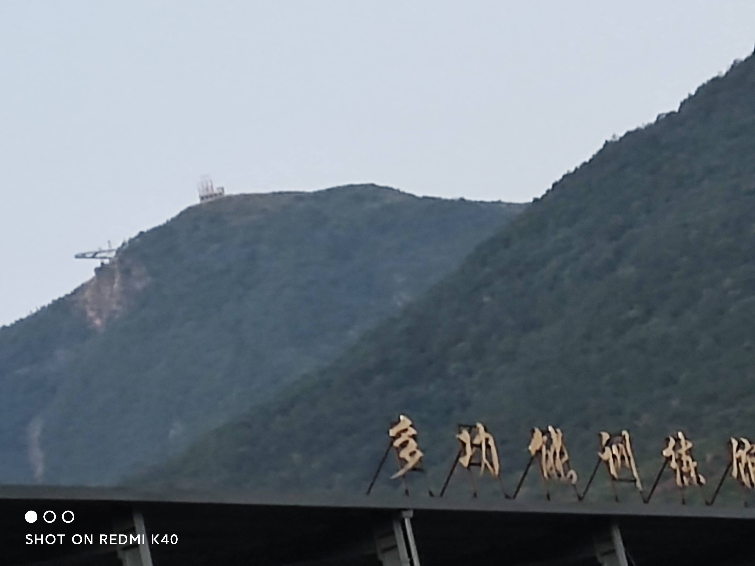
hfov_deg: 12.1
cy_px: 283
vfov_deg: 9.1
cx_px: 378
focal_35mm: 163
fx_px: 3555
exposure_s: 1/50
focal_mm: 4.71
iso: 503
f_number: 1.79
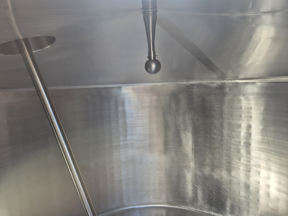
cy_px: 108
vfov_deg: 58.9
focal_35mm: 23
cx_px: 144
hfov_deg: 73.9
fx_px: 191
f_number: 1.8
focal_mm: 5.4
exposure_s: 1/180
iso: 50
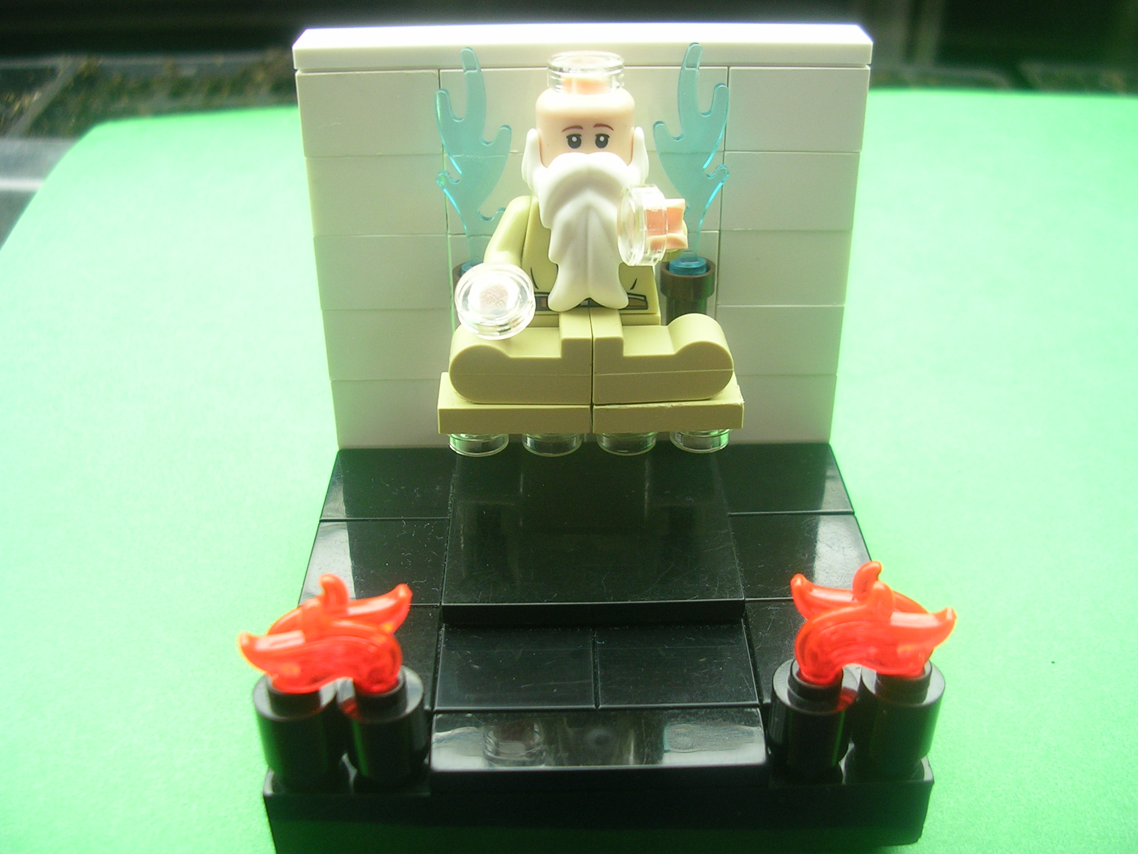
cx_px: 569
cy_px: 427
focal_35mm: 38
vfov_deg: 37.7
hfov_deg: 49.0
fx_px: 1249
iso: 50
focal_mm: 5.8
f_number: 2.8
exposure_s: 1/96.5
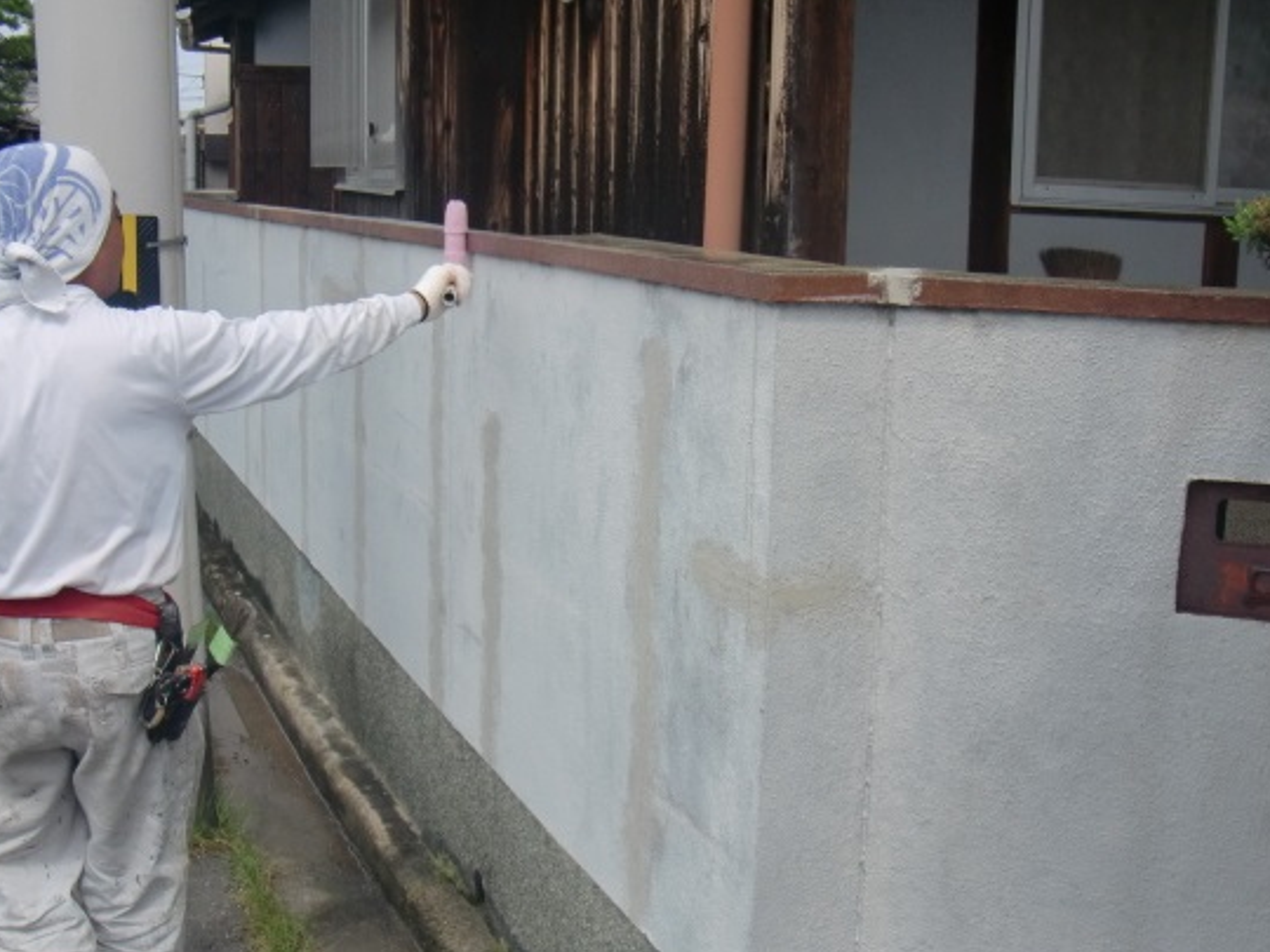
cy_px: 562
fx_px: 1651
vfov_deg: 32.1
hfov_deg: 42.0
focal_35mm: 45
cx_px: 682
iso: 64
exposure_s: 1/400
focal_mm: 6.66
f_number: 3.9
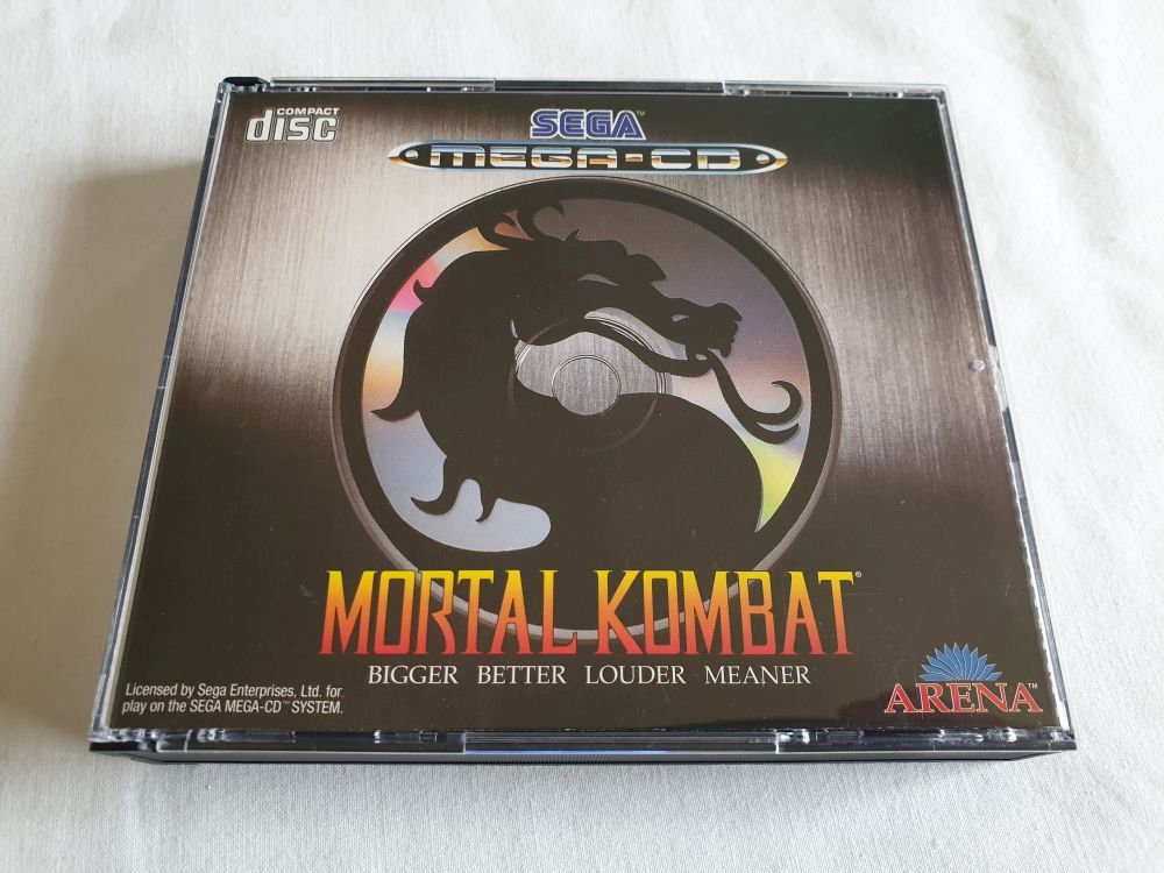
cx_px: 582
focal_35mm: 26
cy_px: 436
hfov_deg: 67.3
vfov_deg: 53.1
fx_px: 874
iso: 400
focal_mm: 4.3
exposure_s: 1/50
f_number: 2.4
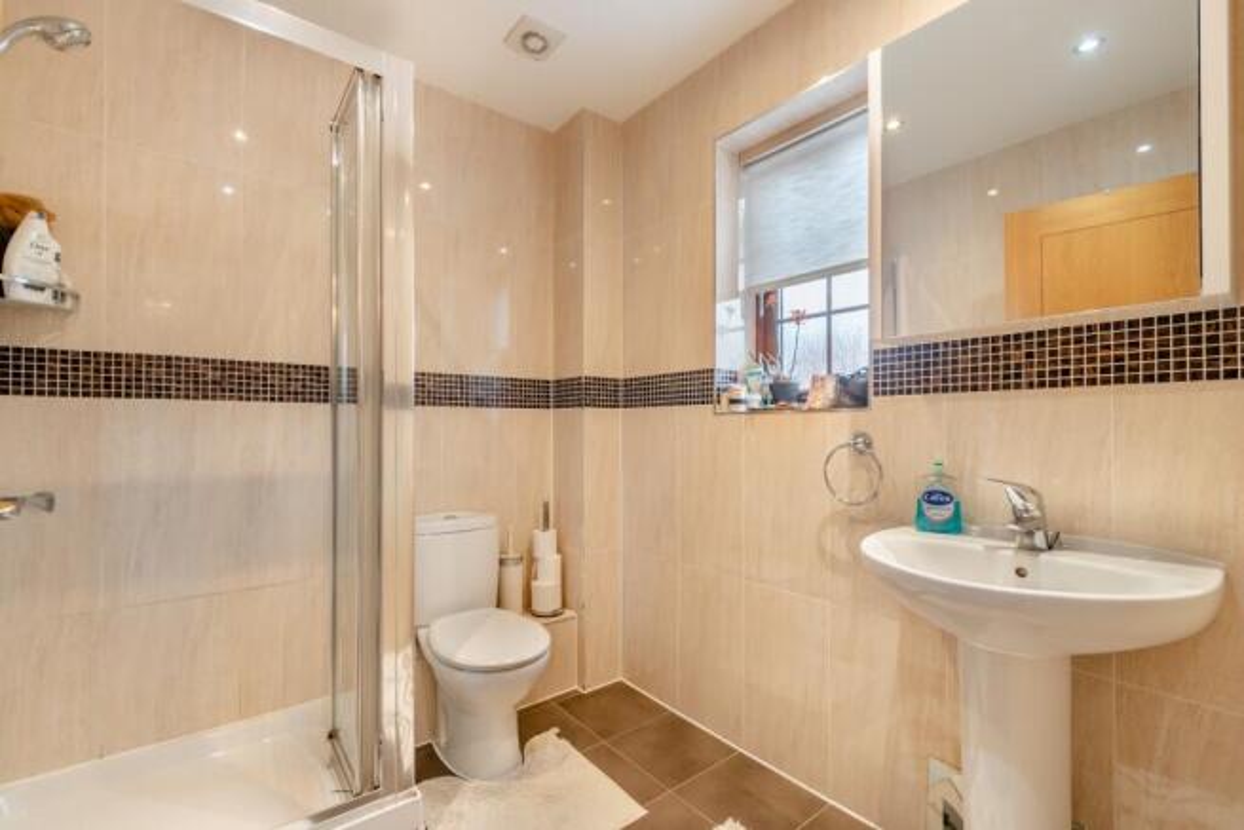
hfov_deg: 100.4
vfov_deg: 77.4
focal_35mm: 15
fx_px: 518
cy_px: 415
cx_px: 622
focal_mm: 10
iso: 400
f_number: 8
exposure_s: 1/80
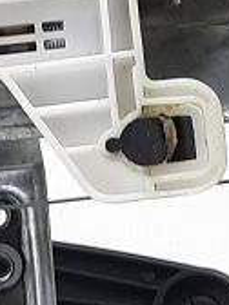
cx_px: -167
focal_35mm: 179
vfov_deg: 11.0
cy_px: 82
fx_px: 1579
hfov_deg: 8.0
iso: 40
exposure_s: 1/50
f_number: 2
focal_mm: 4.6
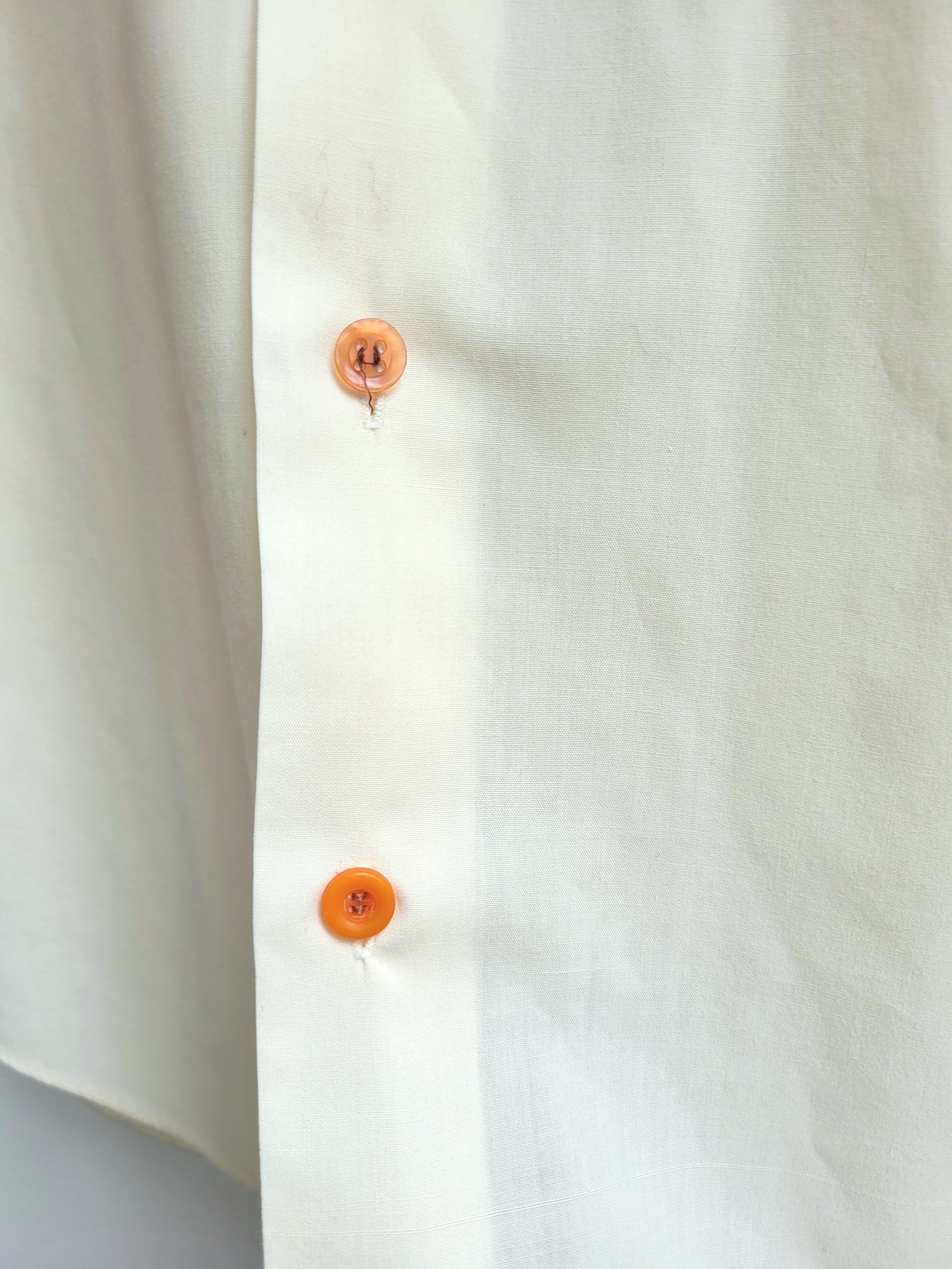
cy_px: 634
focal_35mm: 26
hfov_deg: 53.1
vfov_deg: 67.3
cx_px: 476
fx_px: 953
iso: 40
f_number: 1.8
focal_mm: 5.4
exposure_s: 1/204
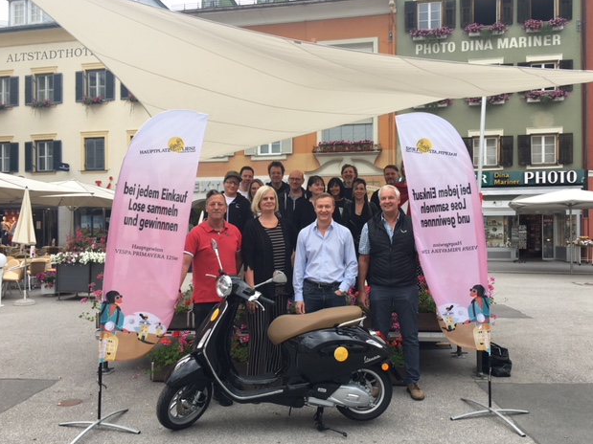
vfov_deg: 46.8
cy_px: 221
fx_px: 514
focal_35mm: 30
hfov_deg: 60.0
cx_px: 304
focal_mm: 4.15
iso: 25
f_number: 2.2
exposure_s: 1/264
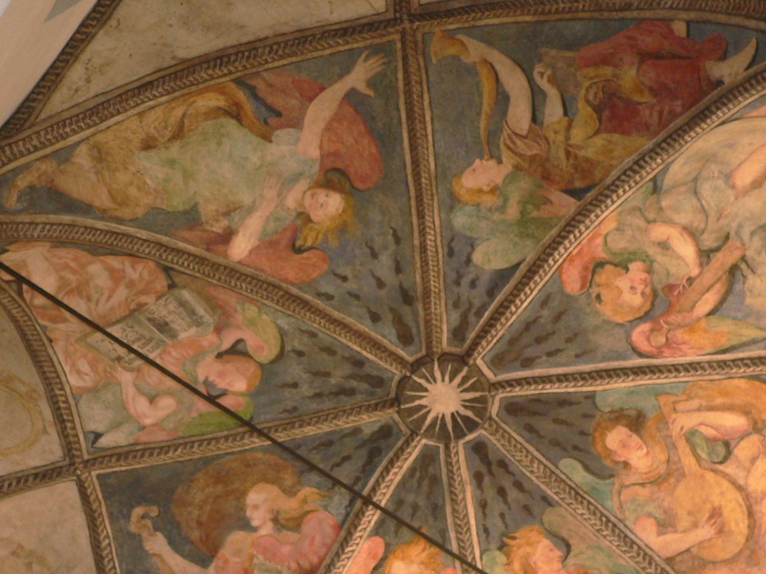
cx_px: 518
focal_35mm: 61
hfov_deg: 31.4
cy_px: 485
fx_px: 1349
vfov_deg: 23.5
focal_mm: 6
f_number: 2.8
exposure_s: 1/20
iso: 100
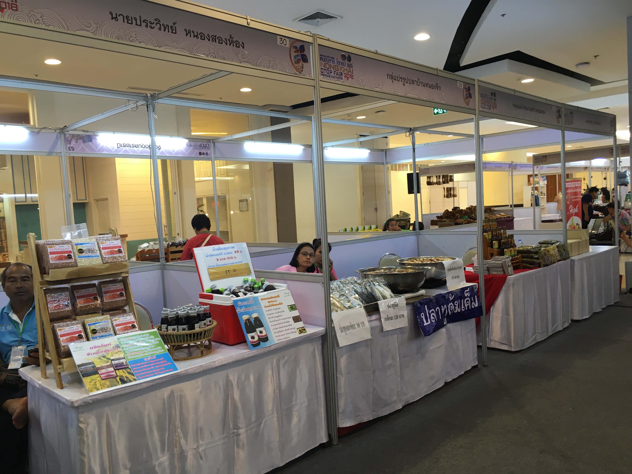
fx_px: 529
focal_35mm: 29
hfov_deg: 61.7
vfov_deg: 48.2
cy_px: 237
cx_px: 316
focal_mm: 4.15
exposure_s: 1/33
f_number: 2.2
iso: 64
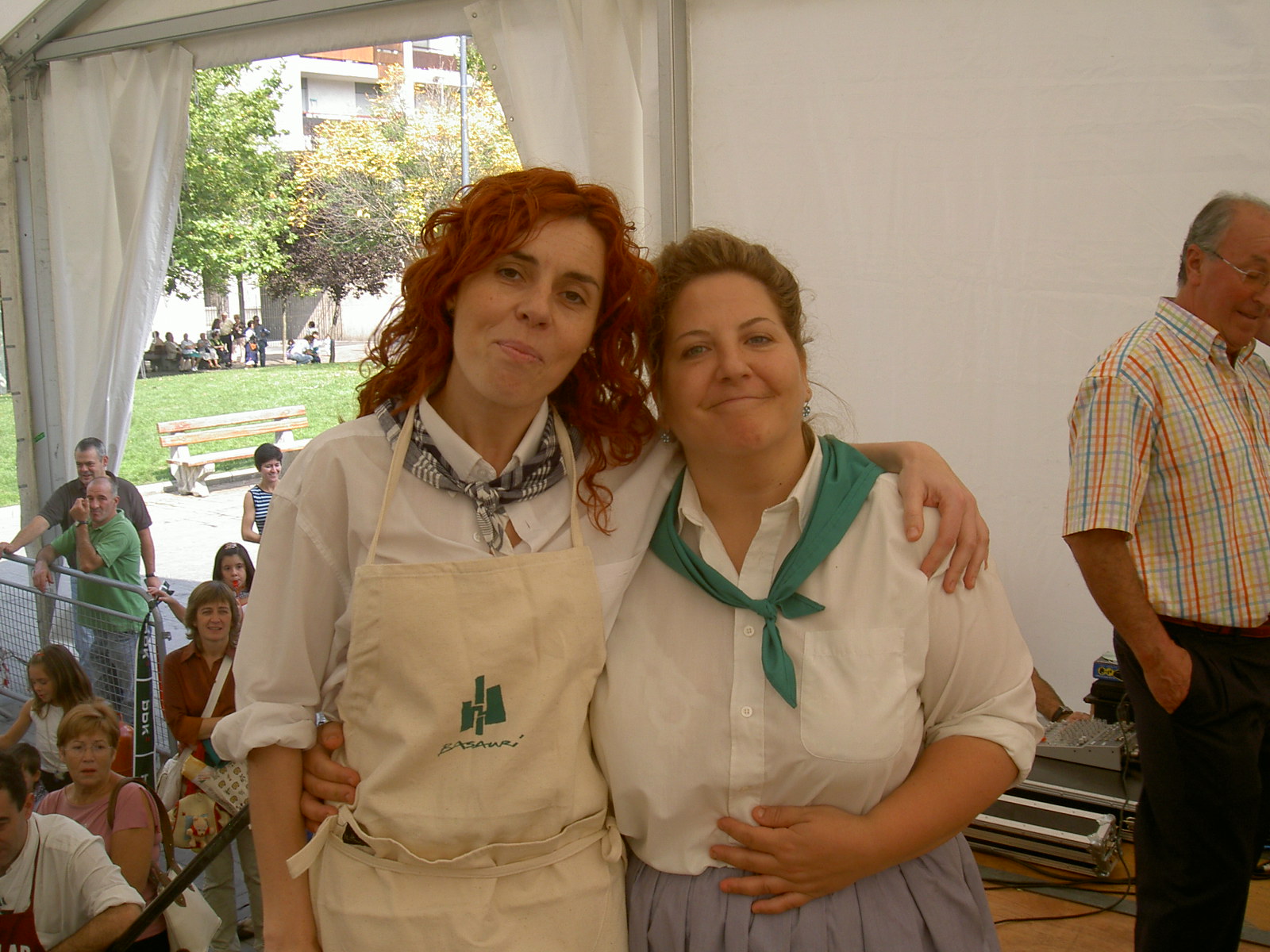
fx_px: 1431
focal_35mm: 39
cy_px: 476
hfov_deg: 47.9
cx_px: 635
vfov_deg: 36.8
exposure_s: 1/137
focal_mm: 8
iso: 100
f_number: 4.7
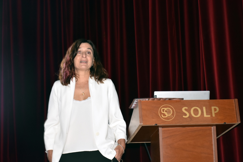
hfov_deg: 28.1
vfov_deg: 18.9
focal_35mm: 72
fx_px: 486
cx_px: 122
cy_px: 81
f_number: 4.5
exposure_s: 1/8
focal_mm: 48
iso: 1600
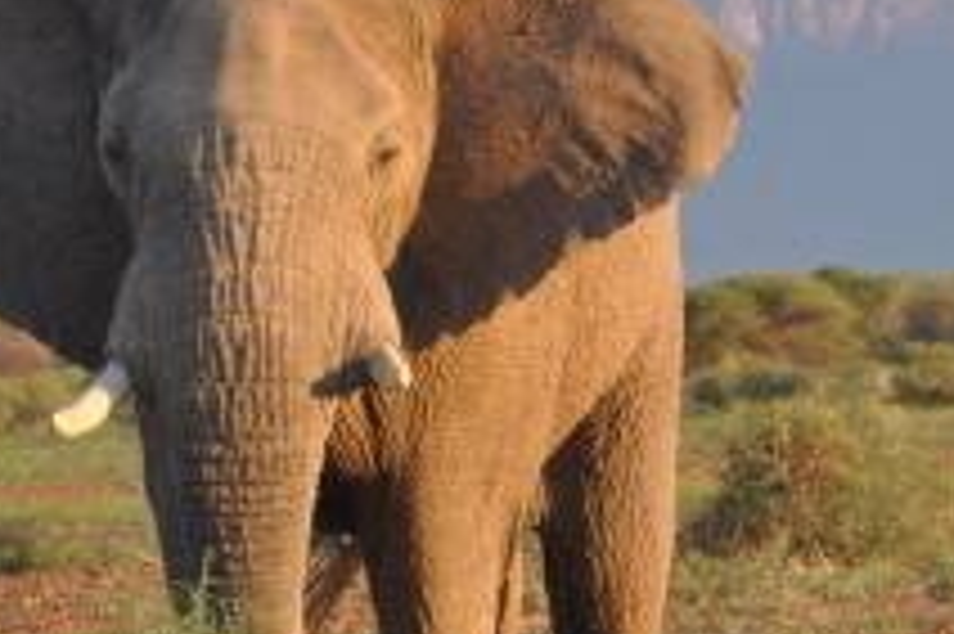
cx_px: 670
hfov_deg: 4.9
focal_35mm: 423
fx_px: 11200
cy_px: 378
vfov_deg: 3.2
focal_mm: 92
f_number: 5.6
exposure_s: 1/160
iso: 200
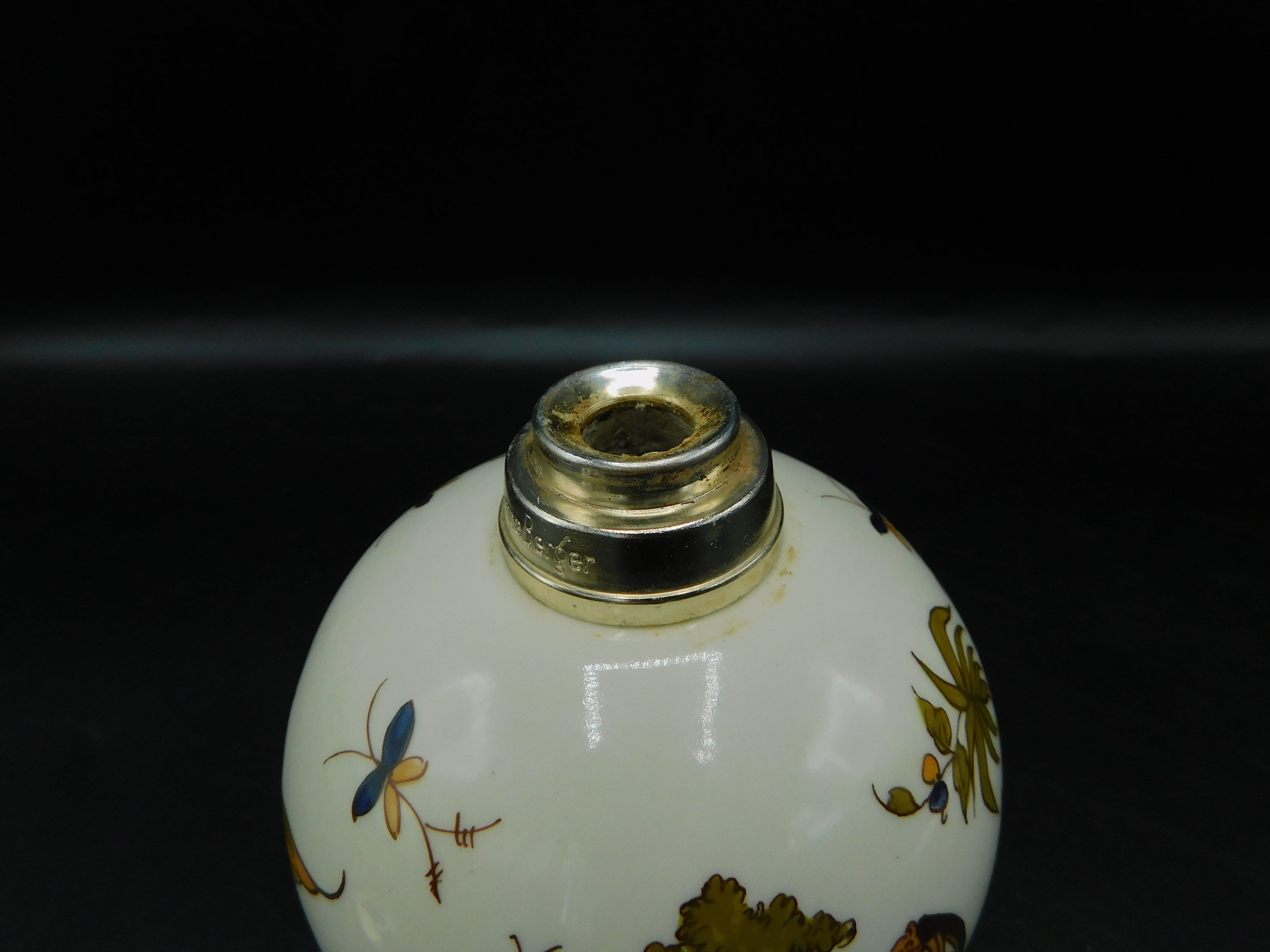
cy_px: 476
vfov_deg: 58.9
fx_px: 844
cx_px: 635
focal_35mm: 23
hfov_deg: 73.9
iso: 125
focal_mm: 4
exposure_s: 1/320
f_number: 3
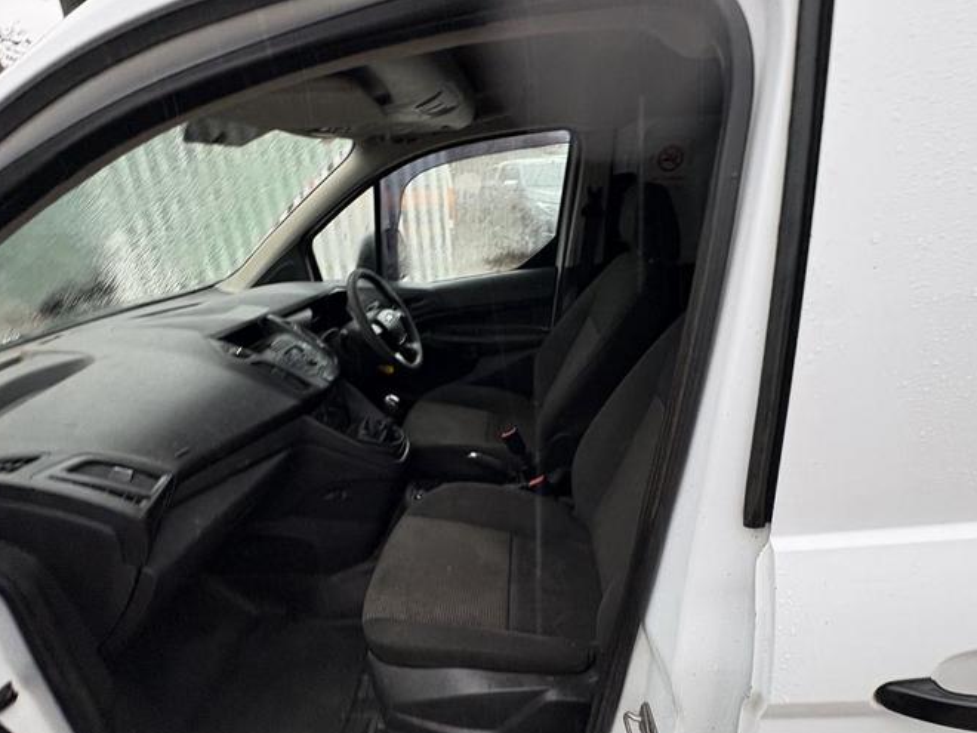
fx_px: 536
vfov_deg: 68.7
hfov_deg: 84.7
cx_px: 483
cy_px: 376
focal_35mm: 19
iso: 320
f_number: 2.2
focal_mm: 2.22
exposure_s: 1/60
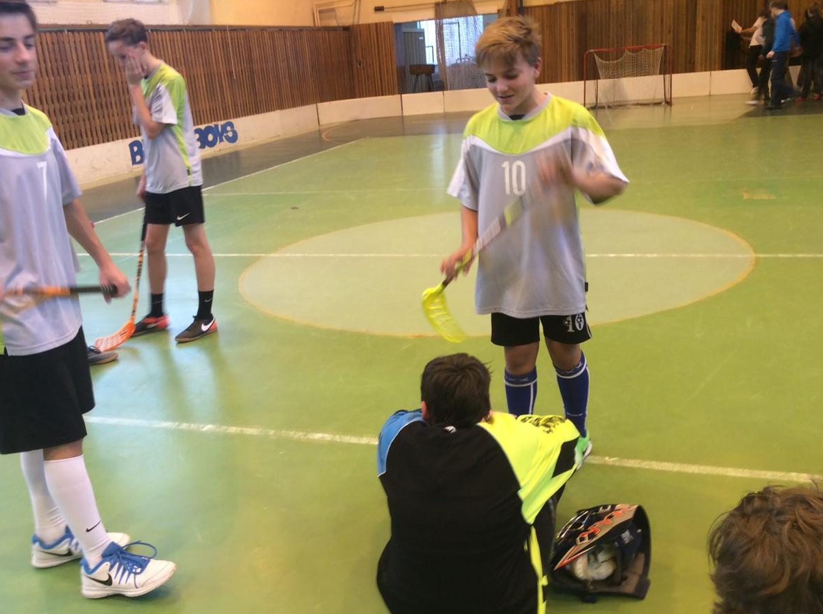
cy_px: 316
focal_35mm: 36
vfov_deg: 39.6
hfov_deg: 51.4
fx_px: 855
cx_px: 399
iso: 40
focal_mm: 3.3
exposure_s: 1/25
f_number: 2.4
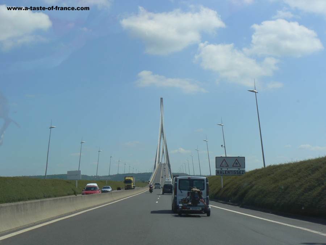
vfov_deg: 24.4
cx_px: 163
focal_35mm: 60
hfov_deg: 32.2
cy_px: 122
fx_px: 565
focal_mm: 10.1
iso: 80
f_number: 8
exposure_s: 1/500
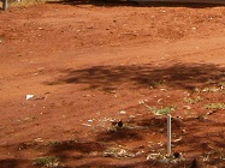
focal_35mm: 124
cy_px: -97
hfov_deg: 14.5
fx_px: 805
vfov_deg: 11.4
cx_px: 368
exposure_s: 1/1600
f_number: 3.1
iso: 80
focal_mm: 6.4
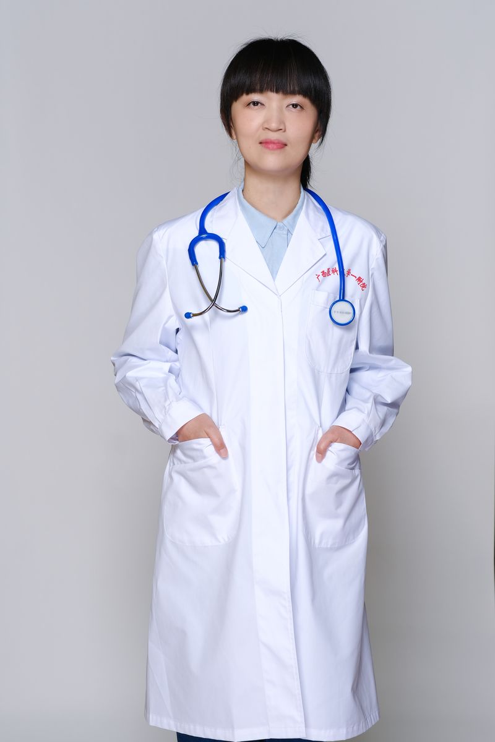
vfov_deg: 24.2
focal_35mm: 84
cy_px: 371
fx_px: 1732
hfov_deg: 16.3
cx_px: 248
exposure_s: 1/160
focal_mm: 56
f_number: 5
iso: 250
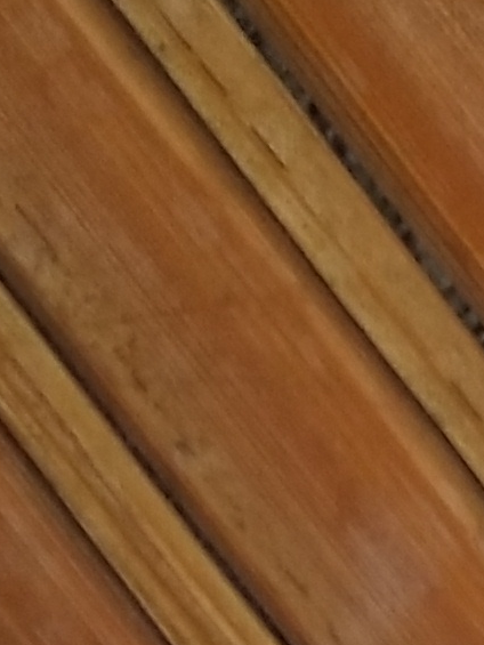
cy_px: 2169
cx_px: 1113
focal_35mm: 214
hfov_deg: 6.6
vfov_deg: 7.6
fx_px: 3988
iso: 161
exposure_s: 1/100
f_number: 1.8
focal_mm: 3.95
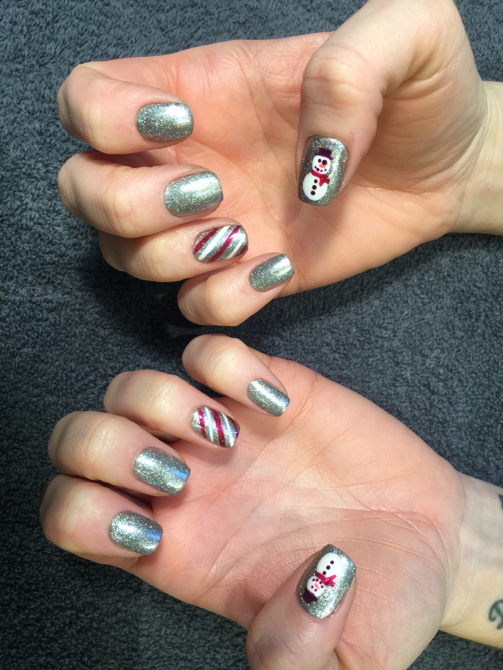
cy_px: 335
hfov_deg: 48.2
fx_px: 562
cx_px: 252
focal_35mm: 29
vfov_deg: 61.7
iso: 40
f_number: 2.2
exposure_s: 1/30
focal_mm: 4.15
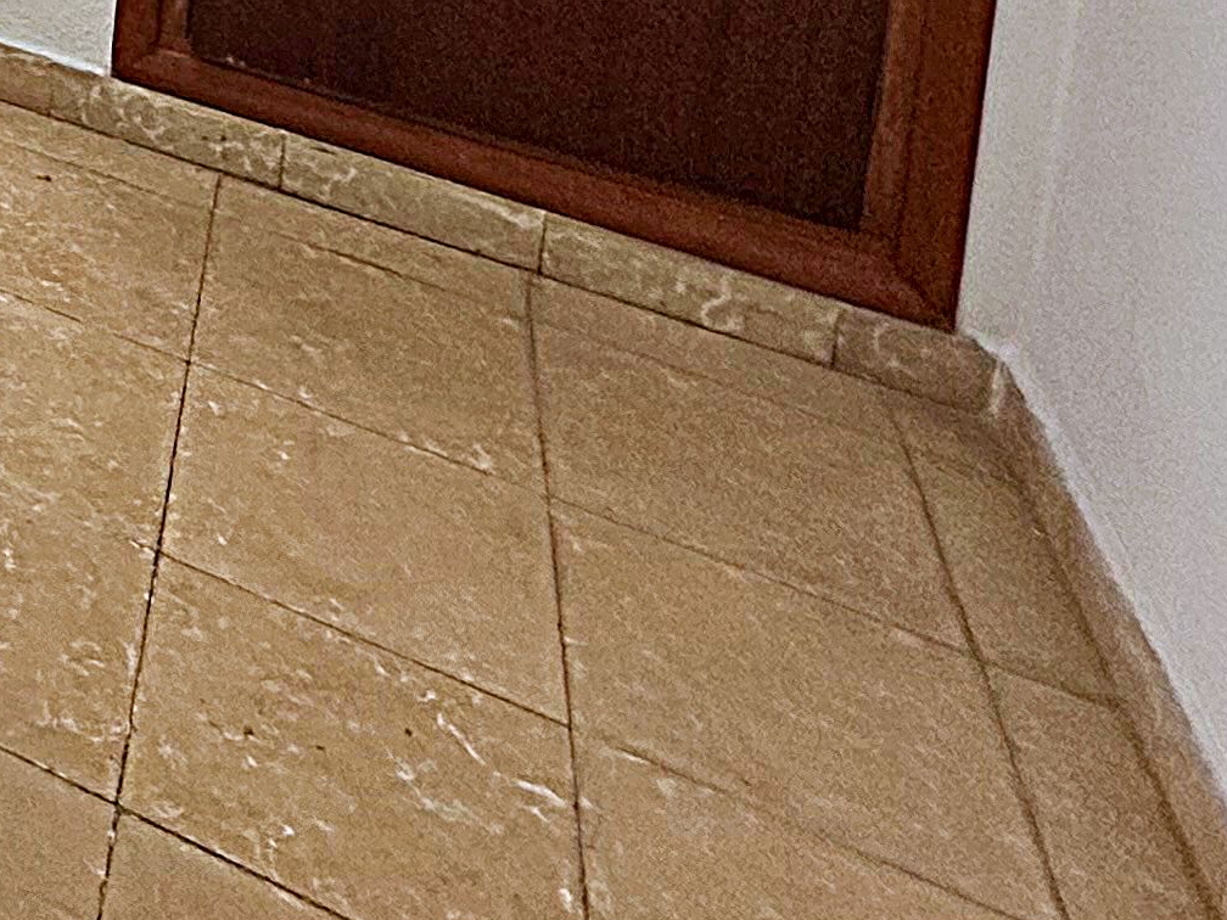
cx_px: -891
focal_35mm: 56
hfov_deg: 22.7
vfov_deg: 18.4
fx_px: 1985
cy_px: -868
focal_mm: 2.22
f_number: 2.2
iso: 40
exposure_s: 1/100
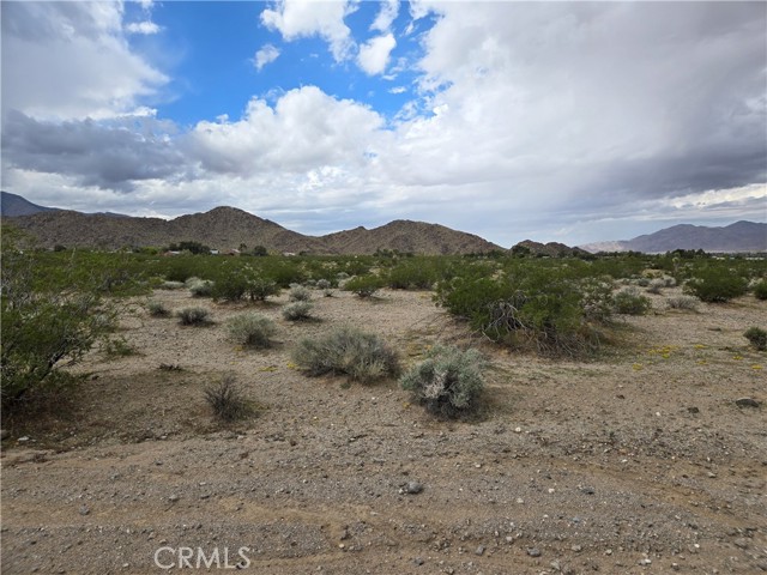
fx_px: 510
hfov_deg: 73.9
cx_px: 384
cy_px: 288
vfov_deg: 58.9
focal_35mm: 23
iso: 25
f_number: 1.8
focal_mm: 5.4
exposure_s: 1/1946
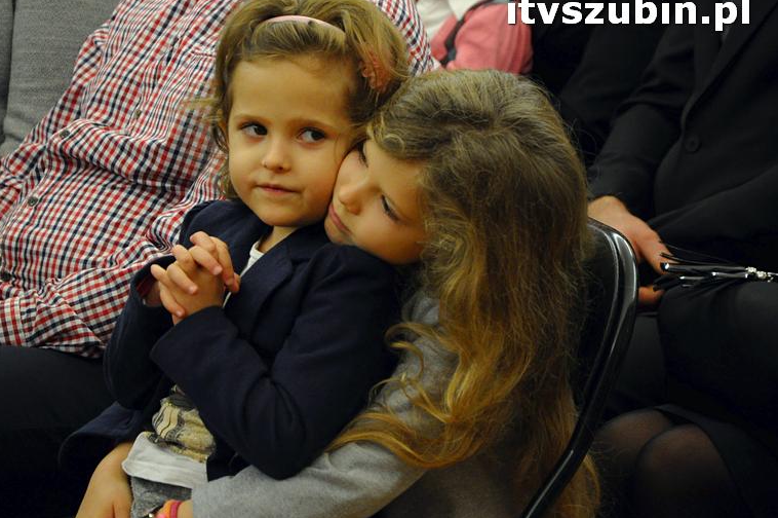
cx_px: 350
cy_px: 252
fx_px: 3812
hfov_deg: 11.7
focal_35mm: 177
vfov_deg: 7.8
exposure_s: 1/80
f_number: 5.6
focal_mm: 105
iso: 2500
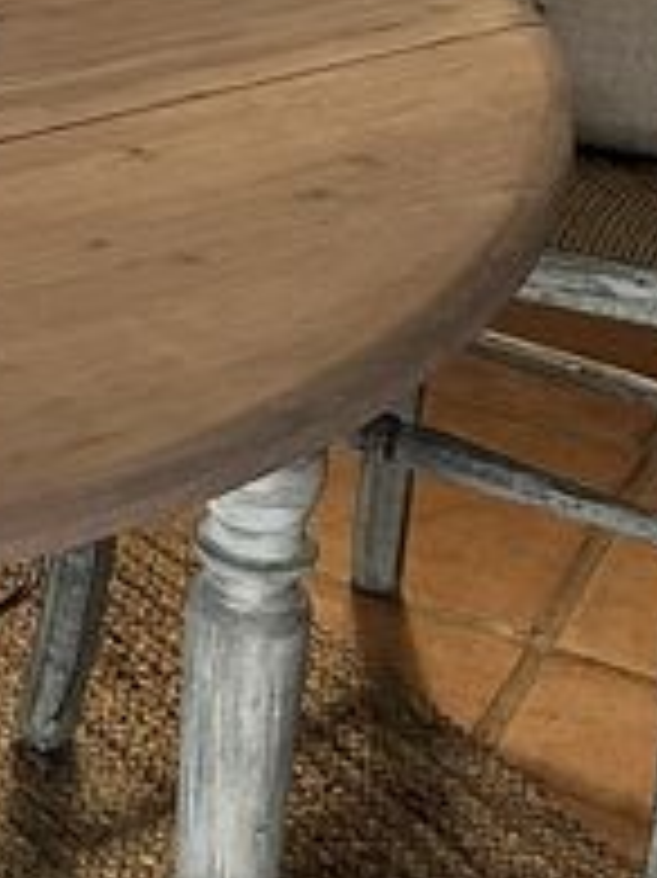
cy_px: -126
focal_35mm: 123
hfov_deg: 10.6
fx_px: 3116
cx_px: -828
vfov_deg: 15.5
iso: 400
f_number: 1.78
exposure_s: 1/60
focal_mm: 6.86
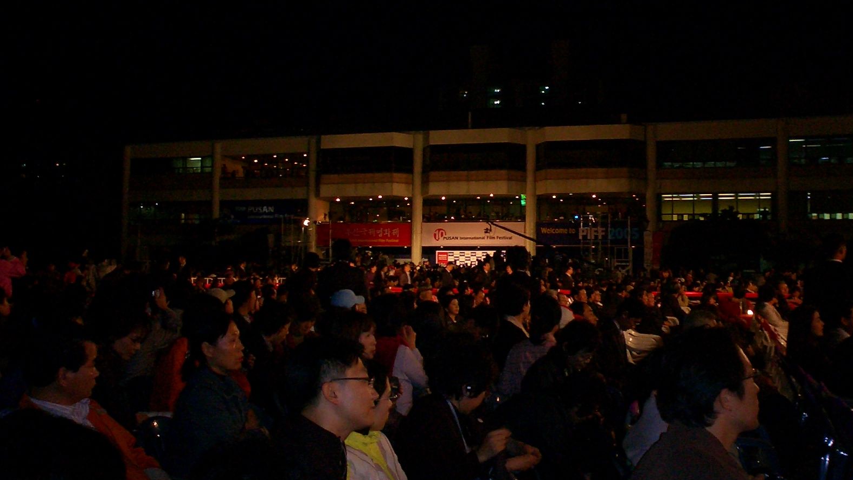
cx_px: 433
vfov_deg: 29.0
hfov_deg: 49.4
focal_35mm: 41
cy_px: 251
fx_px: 927
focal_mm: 5.6
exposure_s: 1/40
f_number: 3.5
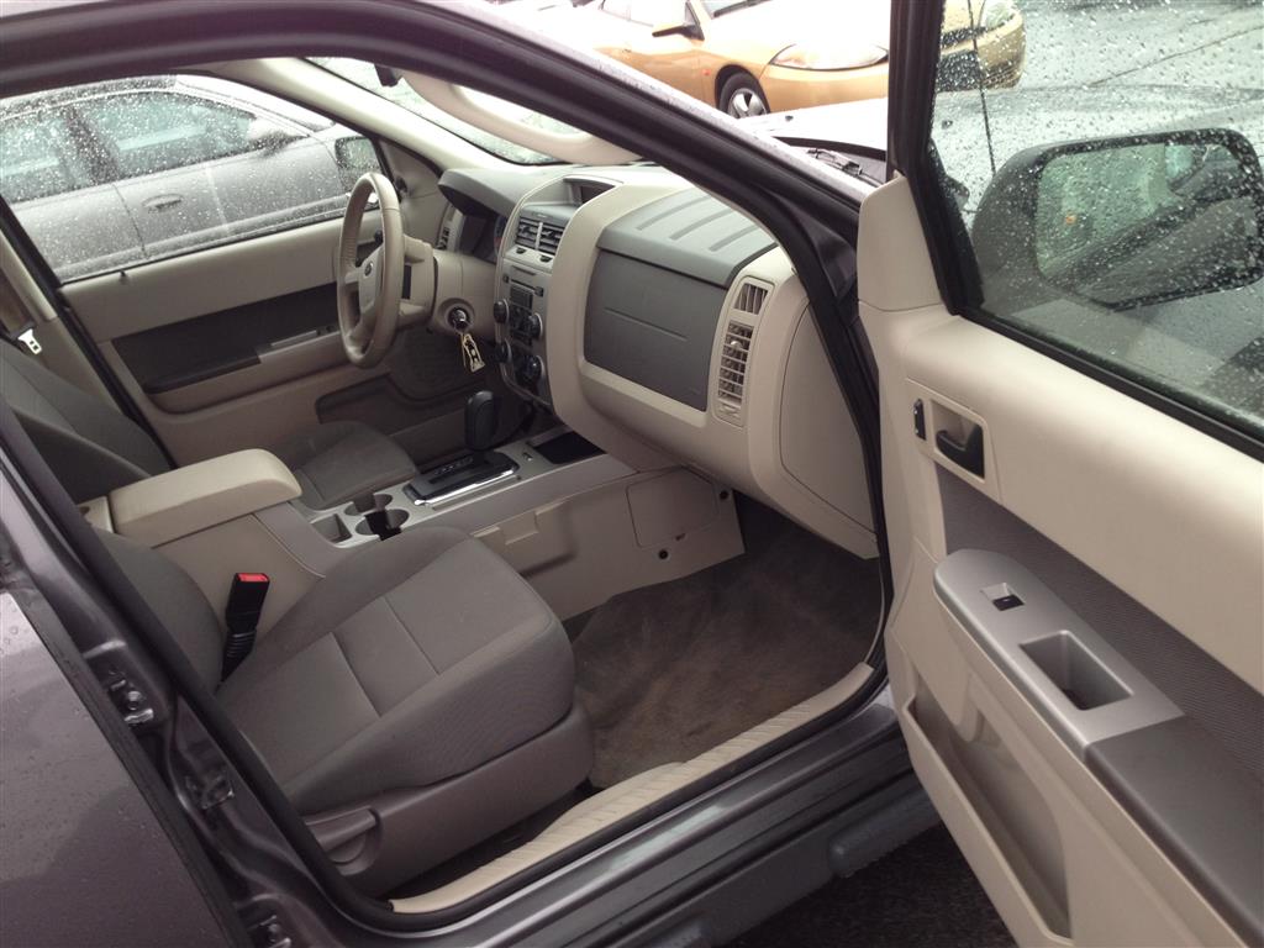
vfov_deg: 42.9
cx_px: 632
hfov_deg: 55.4
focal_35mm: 33
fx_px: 1205
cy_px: 474
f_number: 2.4
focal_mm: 4.13
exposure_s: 1/24
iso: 50
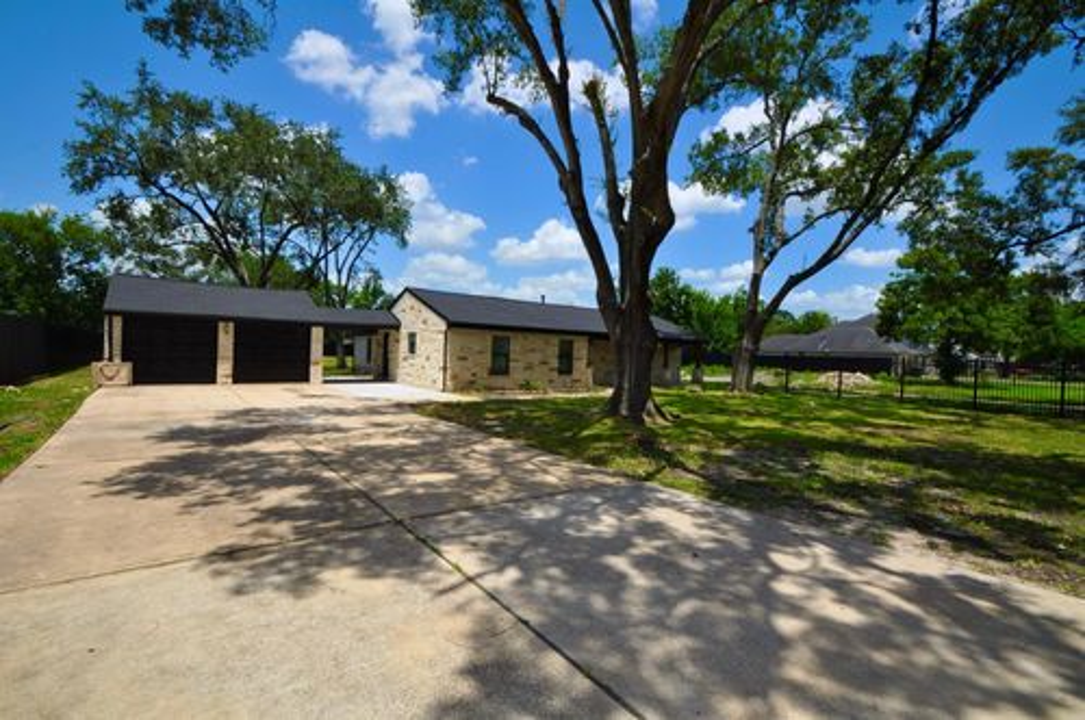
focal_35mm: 15
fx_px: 451
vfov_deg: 77.2
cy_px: 360
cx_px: 542
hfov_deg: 100.5
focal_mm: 10
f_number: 16
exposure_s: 1/200
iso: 200
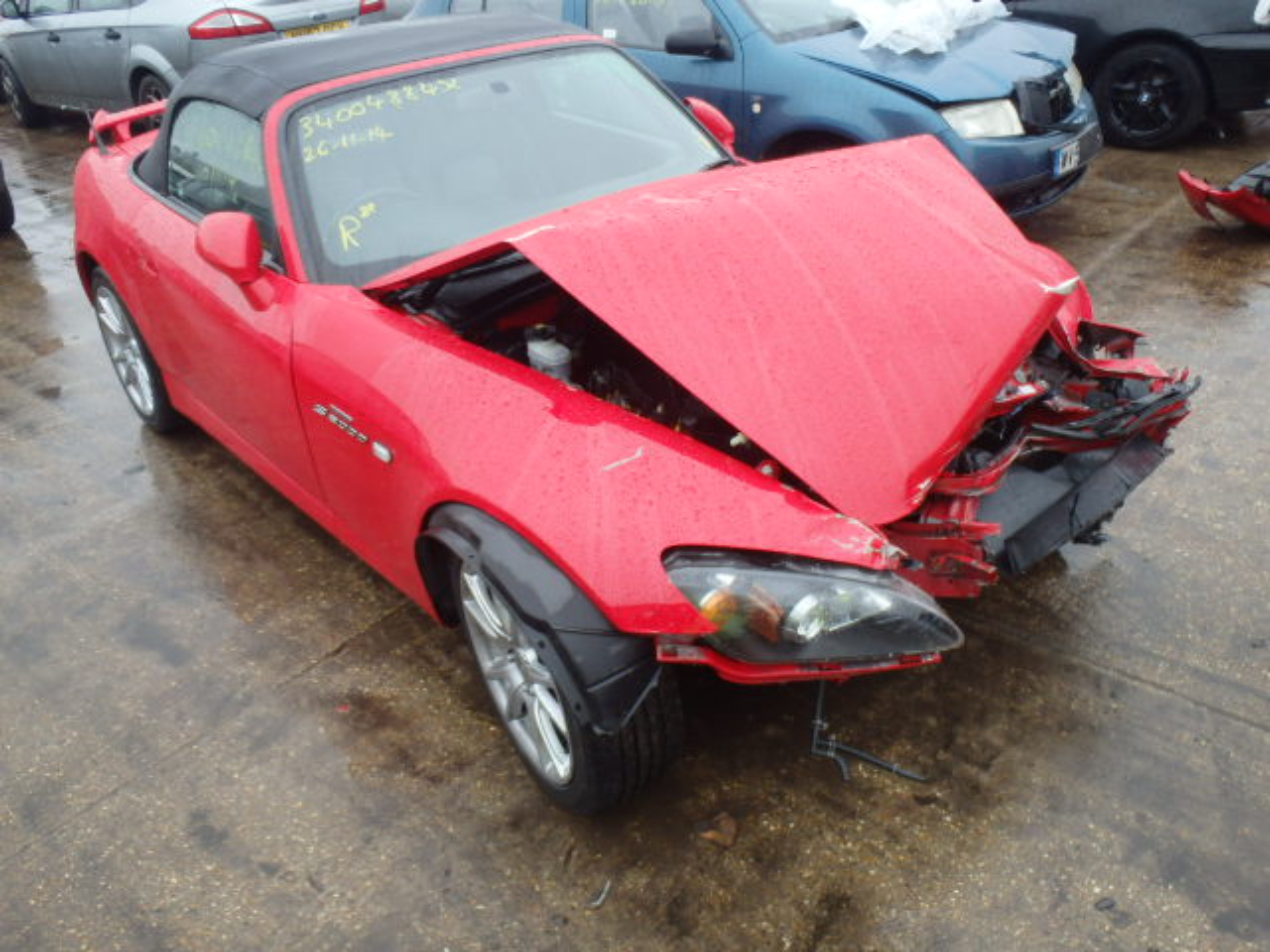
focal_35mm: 28
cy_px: 476
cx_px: 635
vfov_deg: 49.7
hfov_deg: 63.4
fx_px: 1027
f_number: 3.9
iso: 200
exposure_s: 1/50
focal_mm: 5
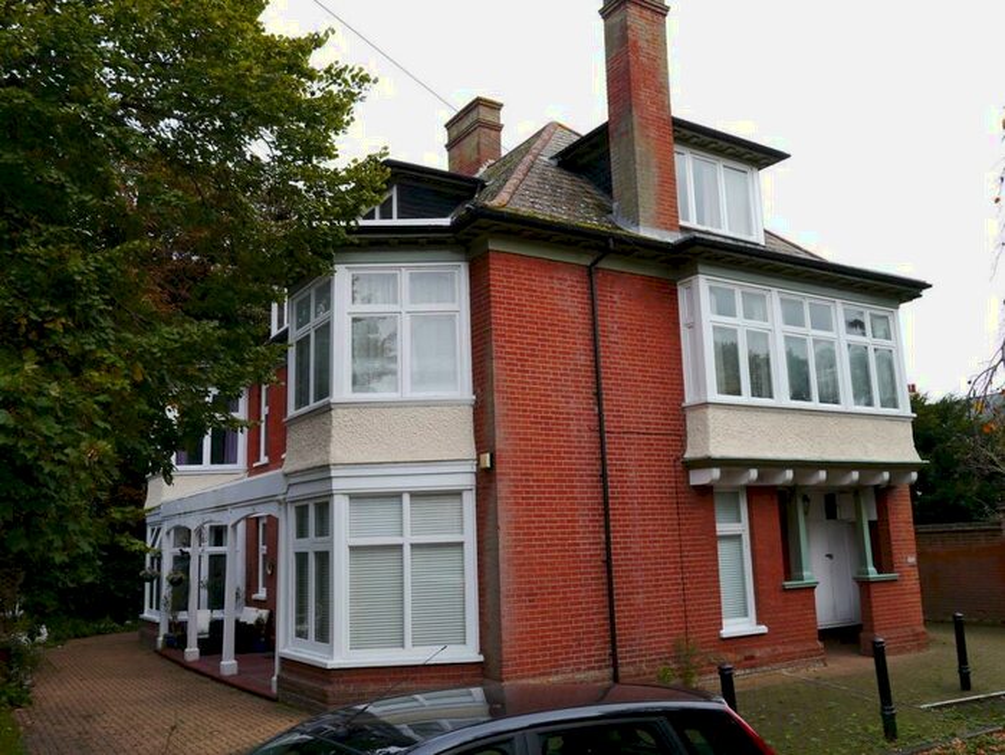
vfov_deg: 44.2
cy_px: 378
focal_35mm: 32
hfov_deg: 56.8
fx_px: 930
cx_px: 502
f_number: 6.3
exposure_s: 1/250
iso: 160
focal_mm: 16
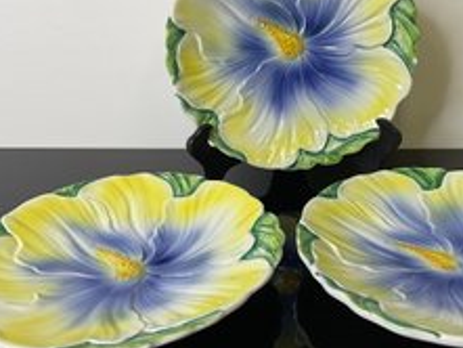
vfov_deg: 32.2
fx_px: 602
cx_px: 288
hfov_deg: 41.8
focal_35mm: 45
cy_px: 152
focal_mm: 3
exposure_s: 1/120
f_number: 1.8
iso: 20
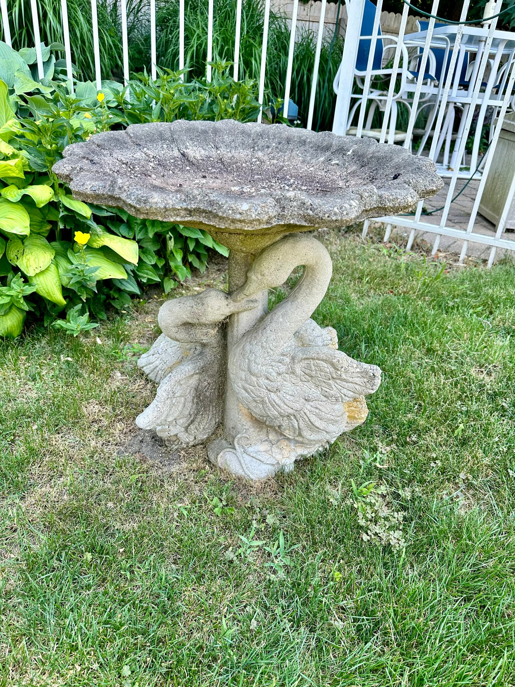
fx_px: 476
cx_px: 258
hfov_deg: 56.8
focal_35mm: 24
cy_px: 344
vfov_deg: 71.6
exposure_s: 1/241
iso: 64
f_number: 1.78
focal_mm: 6.86
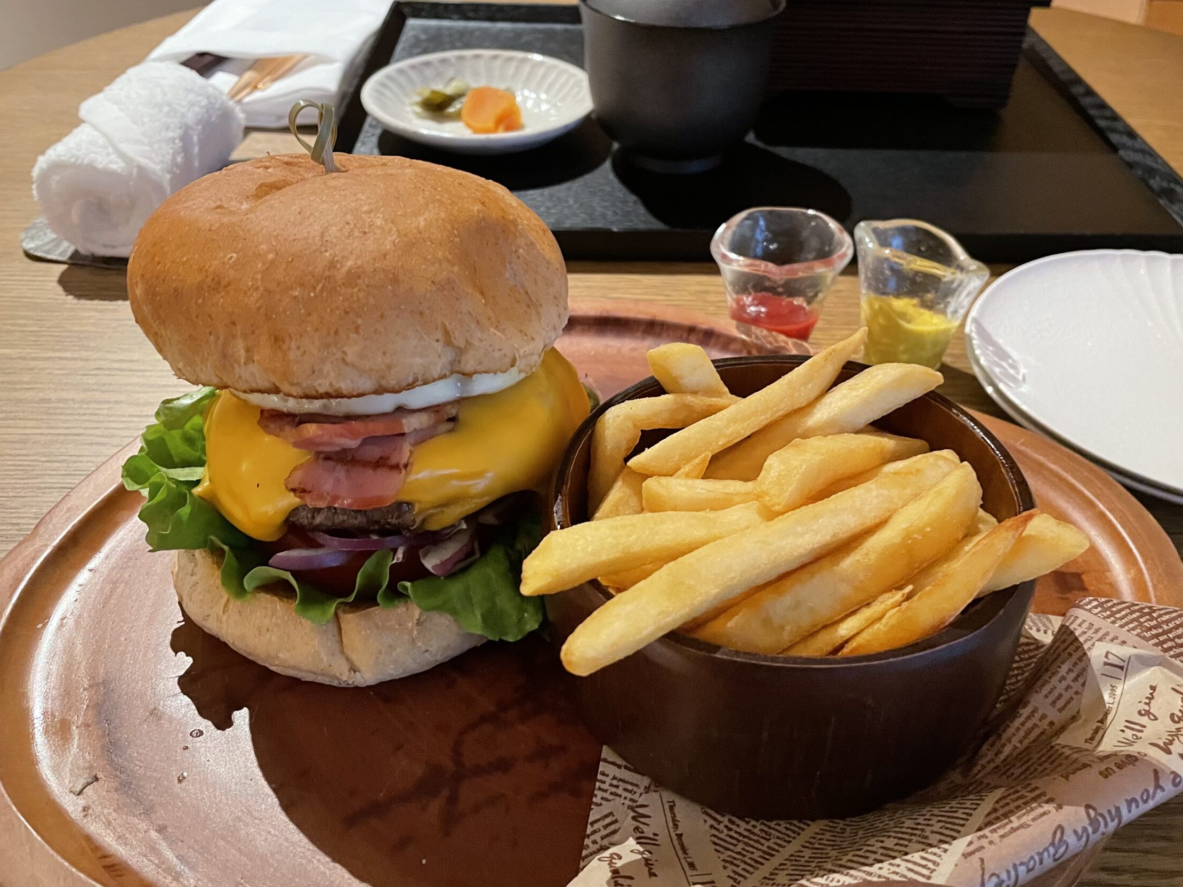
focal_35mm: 30
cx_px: 667
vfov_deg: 46.8
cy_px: 453
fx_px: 1025
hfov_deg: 59.8
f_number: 1.6
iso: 500
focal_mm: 4.2
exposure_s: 1/39
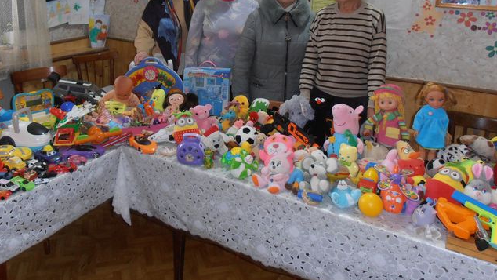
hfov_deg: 59.2
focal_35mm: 33
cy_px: 56
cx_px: 210
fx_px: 435
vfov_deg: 34.6
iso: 125
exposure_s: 1/30
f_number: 3
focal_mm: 4.2
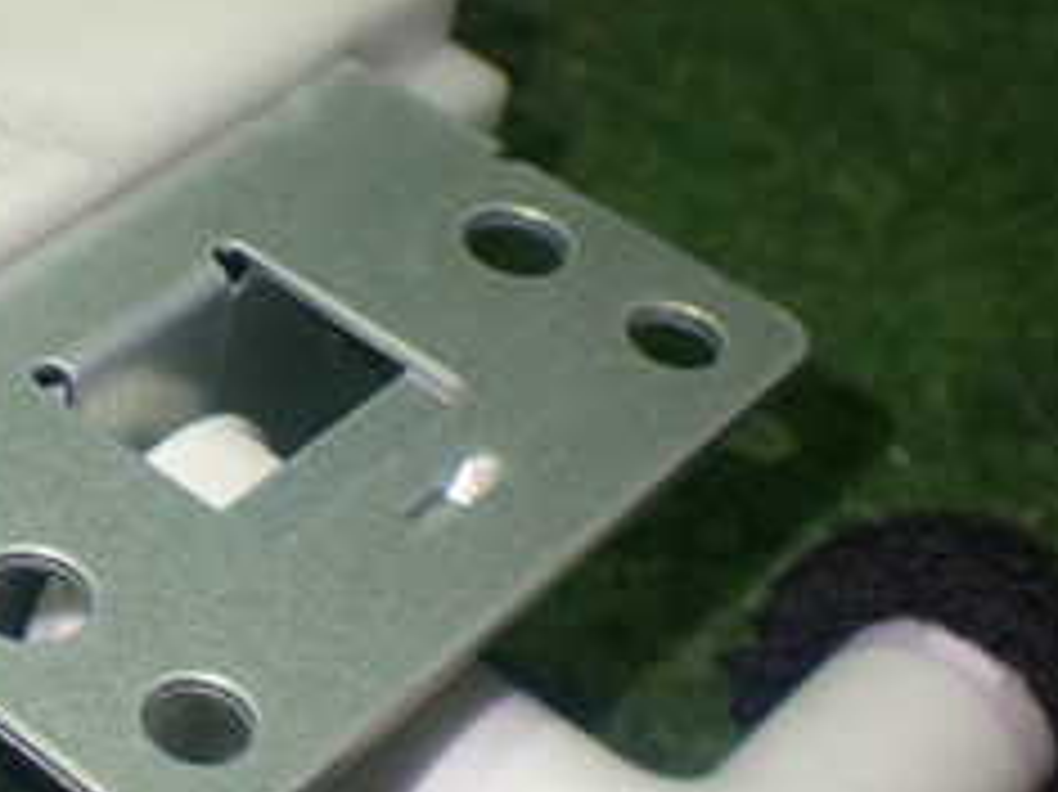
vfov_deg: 16.0
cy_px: 342
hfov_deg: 20.2
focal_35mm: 92
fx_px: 2810
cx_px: -153
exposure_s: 1/40
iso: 200
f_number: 2.5
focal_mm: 6.37
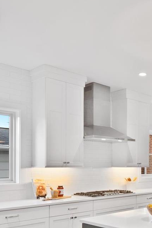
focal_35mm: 45
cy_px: 162
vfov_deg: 42.7
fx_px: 285
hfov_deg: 27.8
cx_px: 158
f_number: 8
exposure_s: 1/5
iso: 400
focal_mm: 9
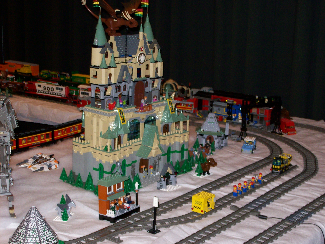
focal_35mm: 70
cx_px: 162
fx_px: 657
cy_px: 122
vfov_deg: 21.0
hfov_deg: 27.8
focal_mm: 11.6
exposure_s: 1/97.2
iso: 200
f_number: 3.8
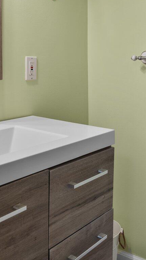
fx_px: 310
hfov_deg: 26.3
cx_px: 103
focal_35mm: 45
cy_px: 76
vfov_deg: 44.4
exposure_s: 1/8
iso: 400
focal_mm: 16
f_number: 4
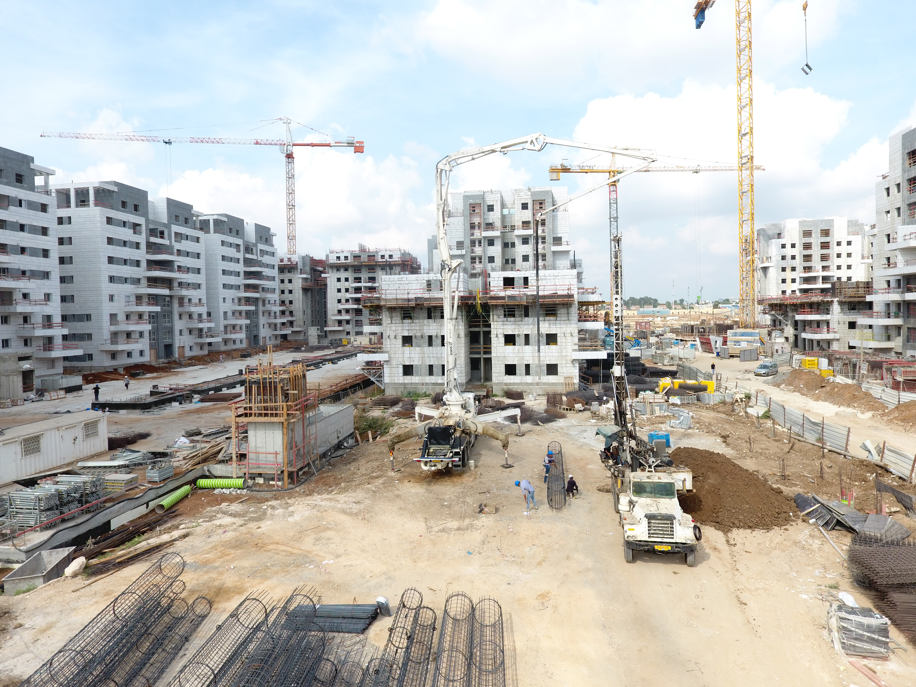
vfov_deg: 66.0
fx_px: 529
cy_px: 344
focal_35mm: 20
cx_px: 458
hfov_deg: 81.7
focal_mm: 3.61
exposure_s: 1/521
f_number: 2.8
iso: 100
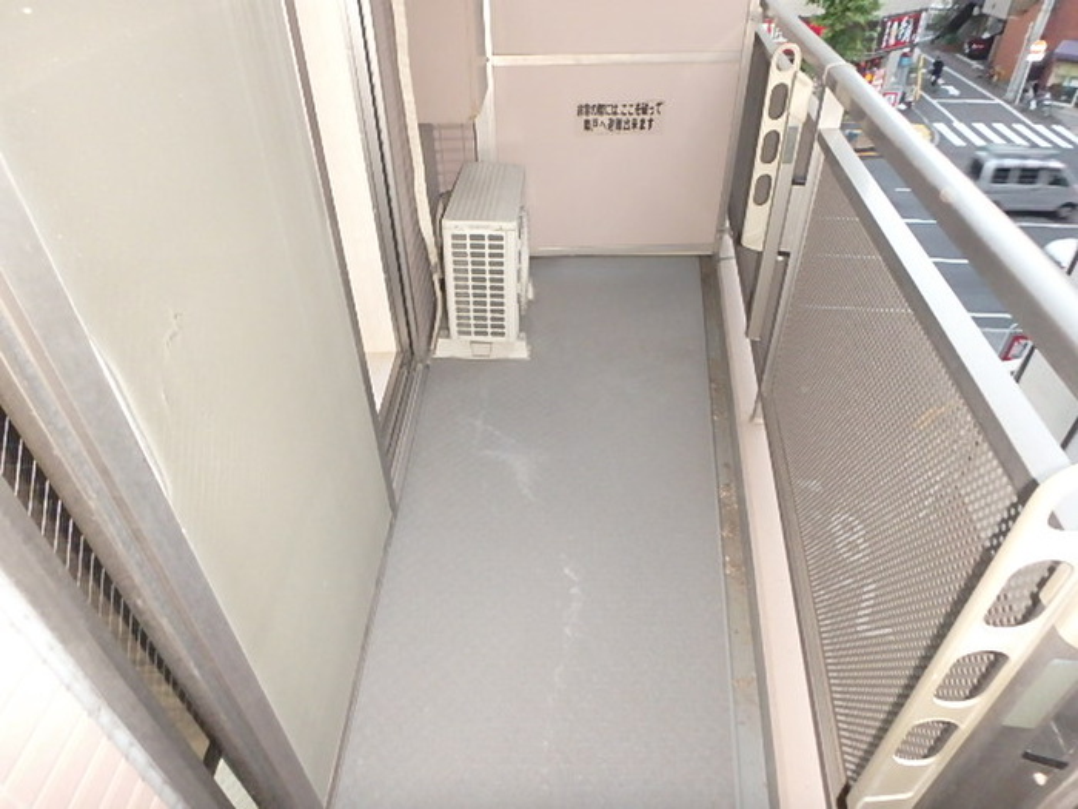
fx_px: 654
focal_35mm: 21
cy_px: 404
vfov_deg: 63.4
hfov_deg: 79.0
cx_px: 539
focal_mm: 3.7
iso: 800
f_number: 3.5
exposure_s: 1/30
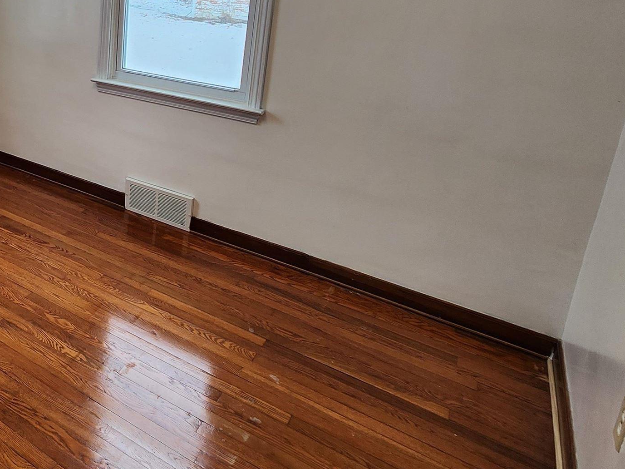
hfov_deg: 49.0
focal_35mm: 29
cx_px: -17
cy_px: 74
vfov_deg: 45.1
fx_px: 524
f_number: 2.2
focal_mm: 2.2
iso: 50
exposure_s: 1/60.2
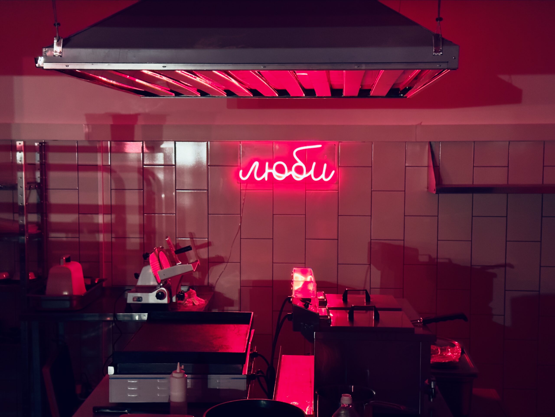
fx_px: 770
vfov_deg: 30.3
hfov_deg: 39.7
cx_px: 278
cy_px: 208
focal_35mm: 48
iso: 640
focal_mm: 6.86
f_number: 1.78
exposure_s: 1/26
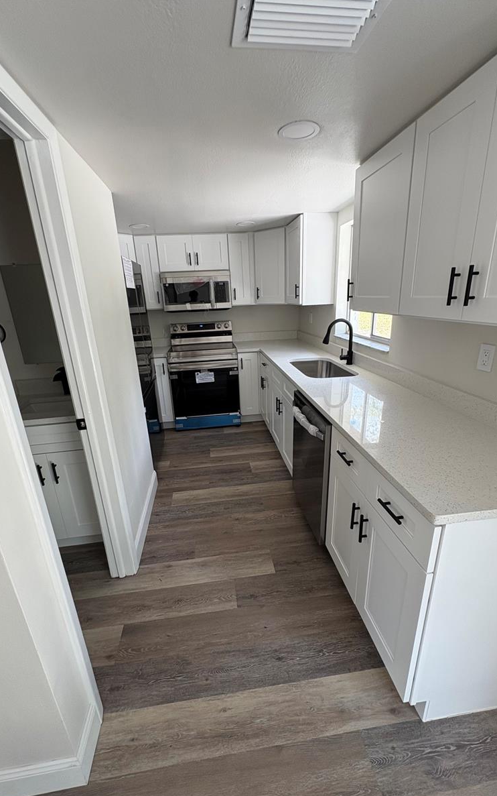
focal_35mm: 15
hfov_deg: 74.8
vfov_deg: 101.5
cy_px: 400
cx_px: 244
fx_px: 325
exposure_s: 1/113
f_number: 2.2
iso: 100
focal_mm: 2.22
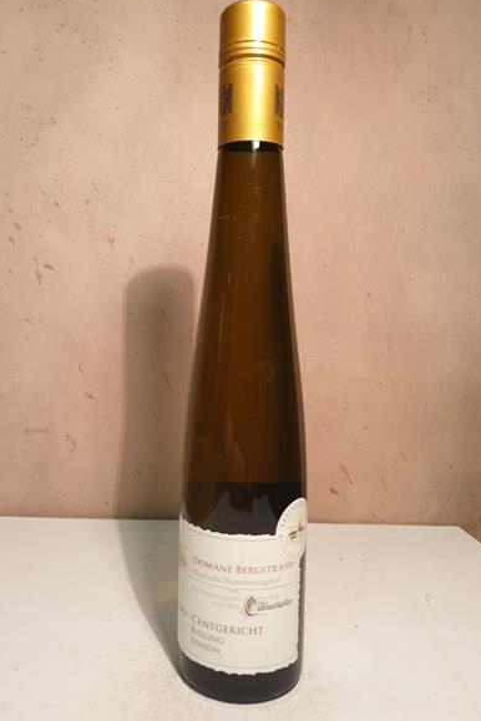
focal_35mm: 28
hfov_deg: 46.4
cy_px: 357
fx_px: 561
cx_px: 219
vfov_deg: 65.5
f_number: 1.5
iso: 64
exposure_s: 1/50
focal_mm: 4.3
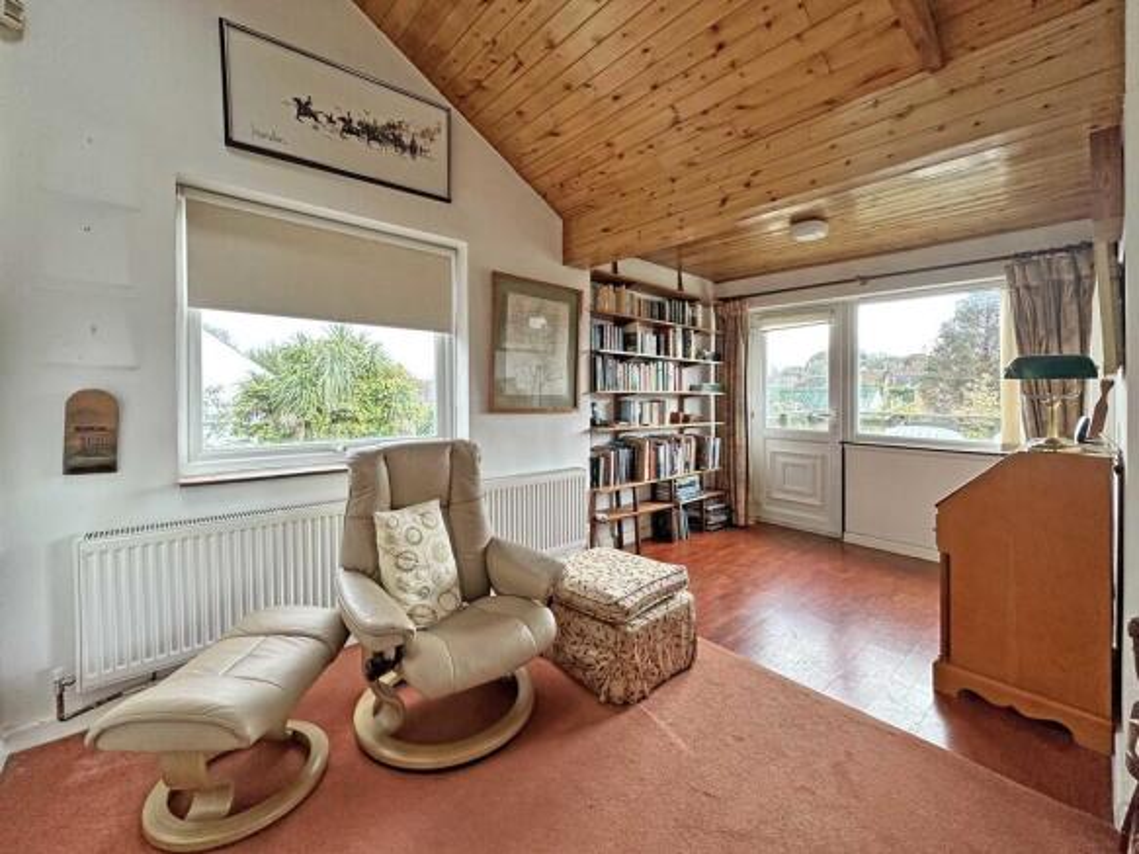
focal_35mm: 14
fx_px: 461
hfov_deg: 102.1
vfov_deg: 85.7
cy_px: 427
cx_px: 570
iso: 200
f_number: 2.2
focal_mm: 2.22
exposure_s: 1/100
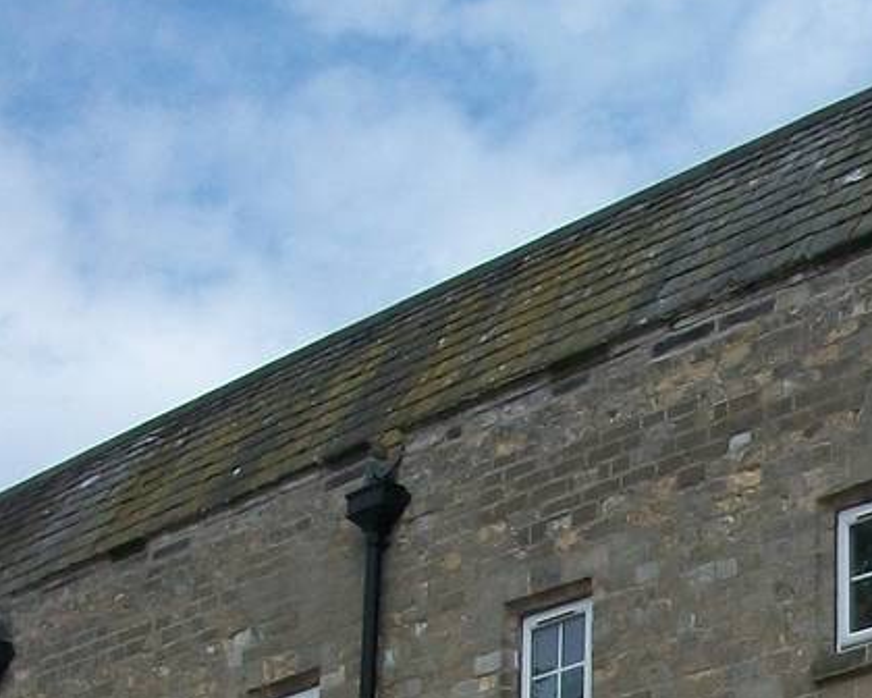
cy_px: 1126
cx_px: 992
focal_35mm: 119
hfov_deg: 15.7
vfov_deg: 12.2
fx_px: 3071
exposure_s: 1/500
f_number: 5.5
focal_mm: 5.7
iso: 80
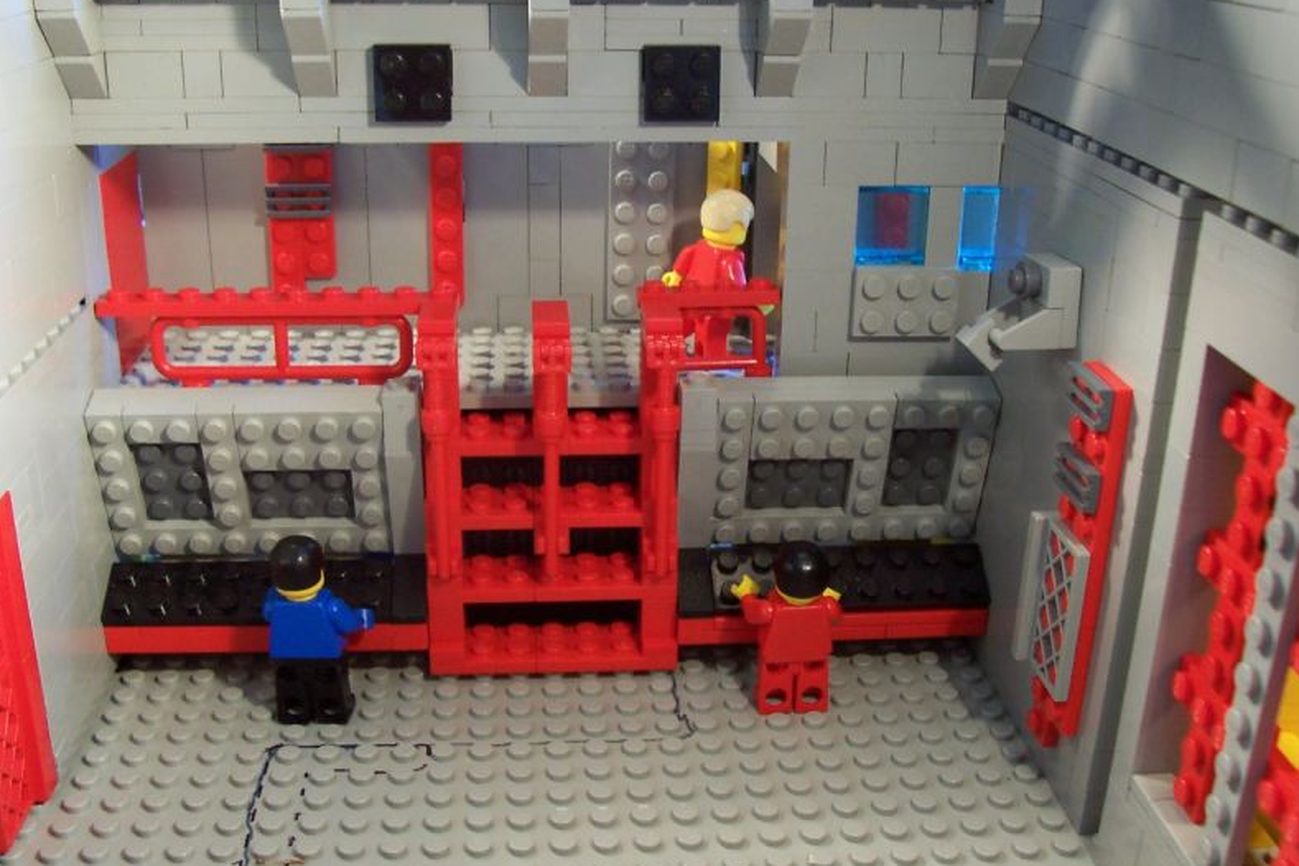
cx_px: 647
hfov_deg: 49.6
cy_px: 445
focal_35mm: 39
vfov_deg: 34.2
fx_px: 1407
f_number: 2.8
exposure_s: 1/30
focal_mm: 5.6
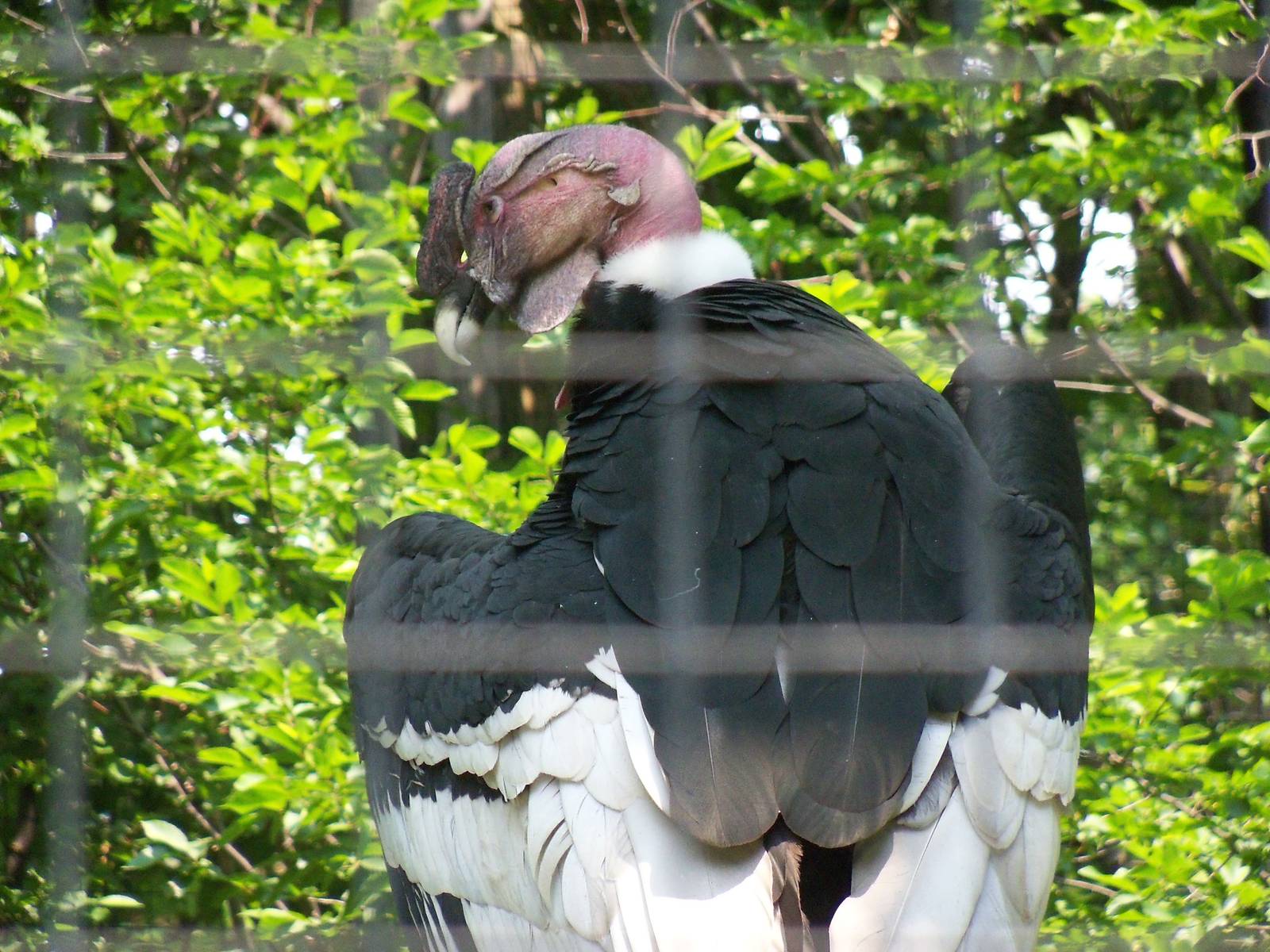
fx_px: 10493
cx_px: 635
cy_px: 476
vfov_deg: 5.2
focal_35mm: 286
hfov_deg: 6.9
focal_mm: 50.6
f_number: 4.5
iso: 500
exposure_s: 1/500
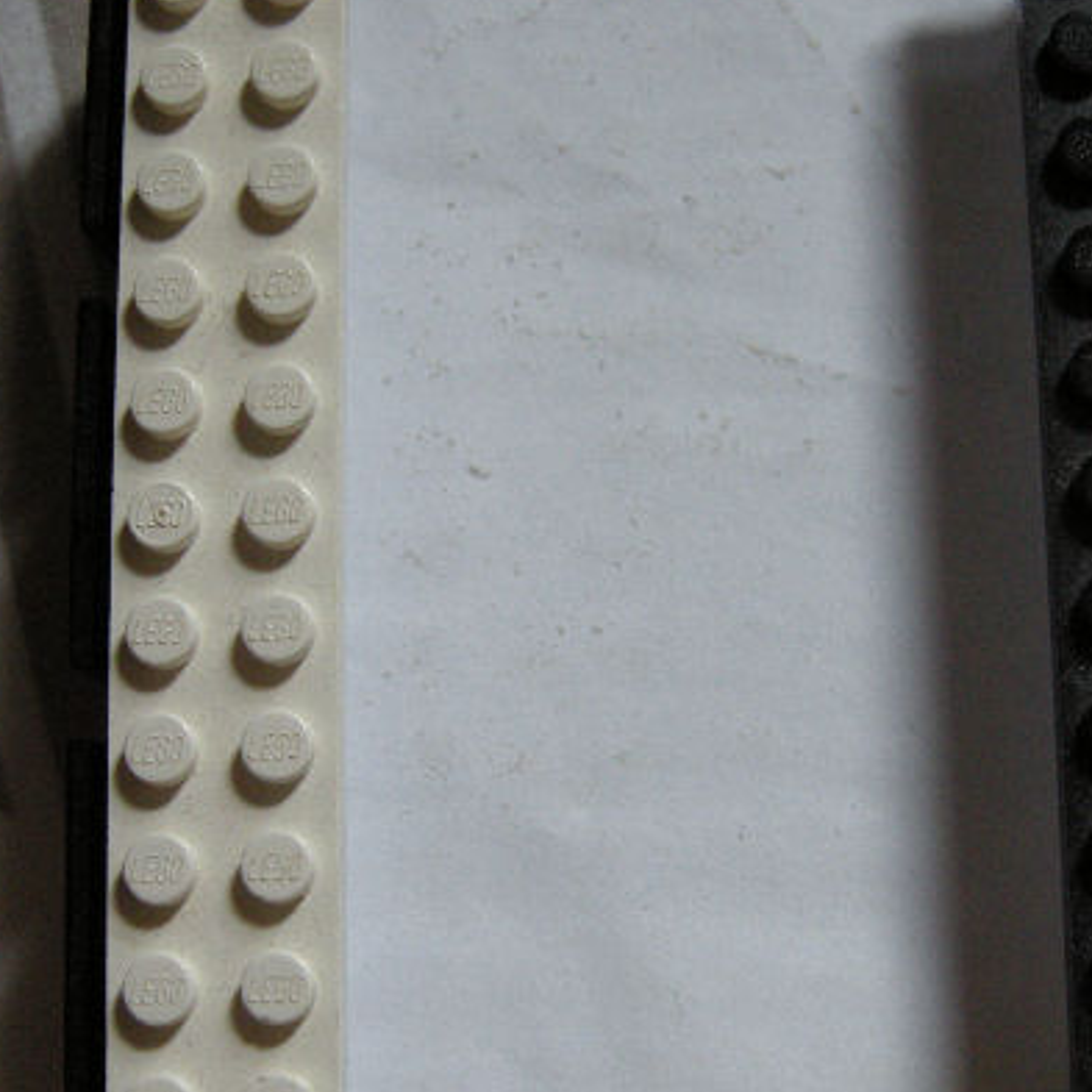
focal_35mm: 63
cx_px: 692
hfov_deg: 27.2
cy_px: 636
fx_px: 2248
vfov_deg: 27.3
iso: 233
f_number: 2.7
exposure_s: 1/66
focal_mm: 7.5
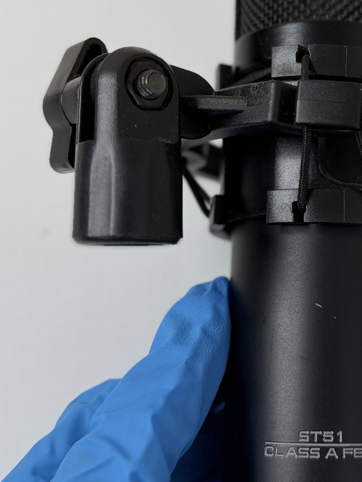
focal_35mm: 60
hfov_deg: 23.8
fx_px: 836
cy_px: 162
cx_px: 321
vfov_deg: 31.9
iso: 64
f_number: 1.78
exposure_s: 1/170
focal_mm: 6.76
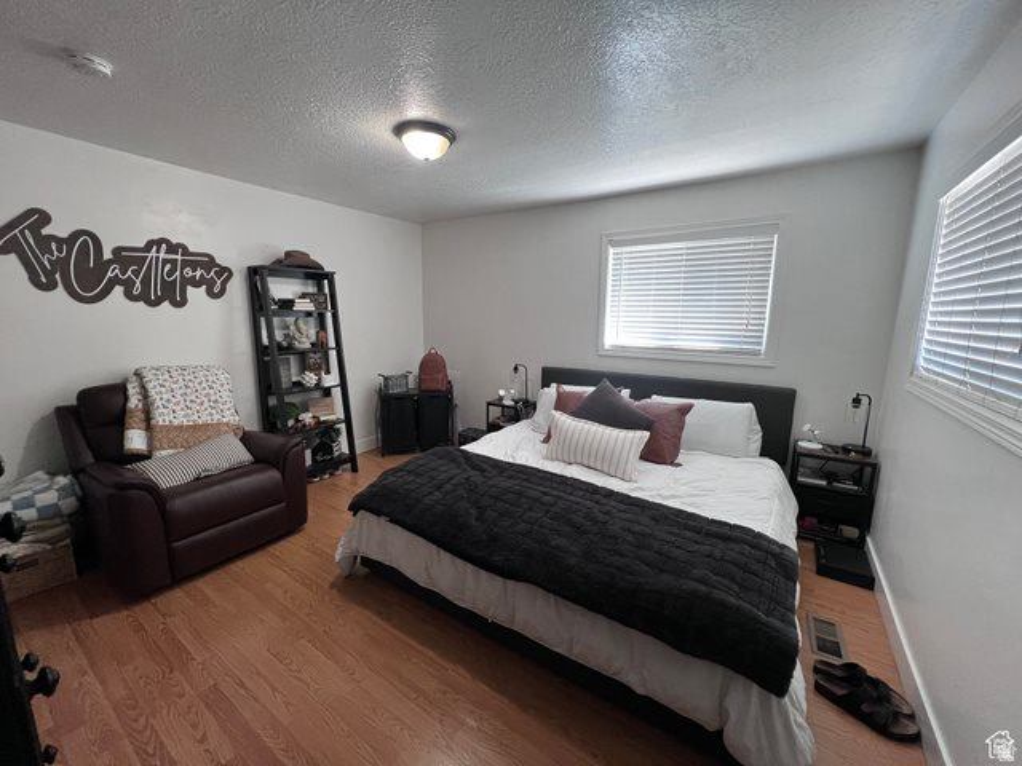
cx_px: 511
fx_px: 384
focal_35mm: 13
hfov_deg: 106.2
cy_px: 383
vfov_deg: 89.9
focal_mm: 1.57
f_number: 1.8
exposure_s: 1/60
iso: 250
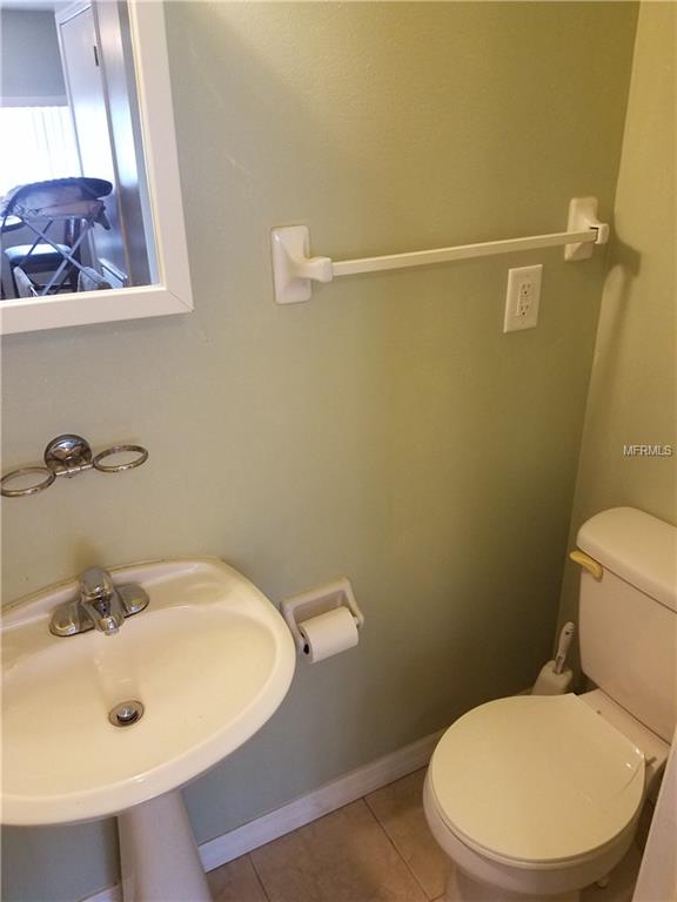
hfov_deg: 53.1
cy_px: 451
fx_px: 678
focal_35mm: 26
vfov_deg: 67.3
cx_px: 338
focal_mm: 4.2
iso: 200
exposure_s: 1/24
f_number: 1.7
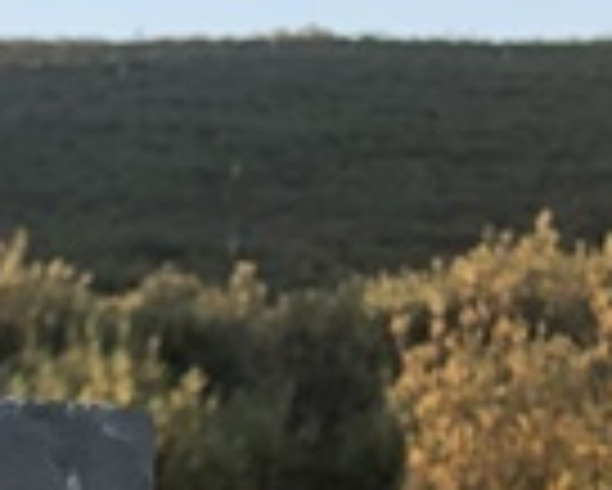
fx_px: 2918
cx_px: -788
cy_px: 1191
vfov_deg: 8.7
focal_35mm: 161
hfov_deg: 10.5
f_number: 1.8
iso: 40
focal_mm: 4
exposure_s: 1/120
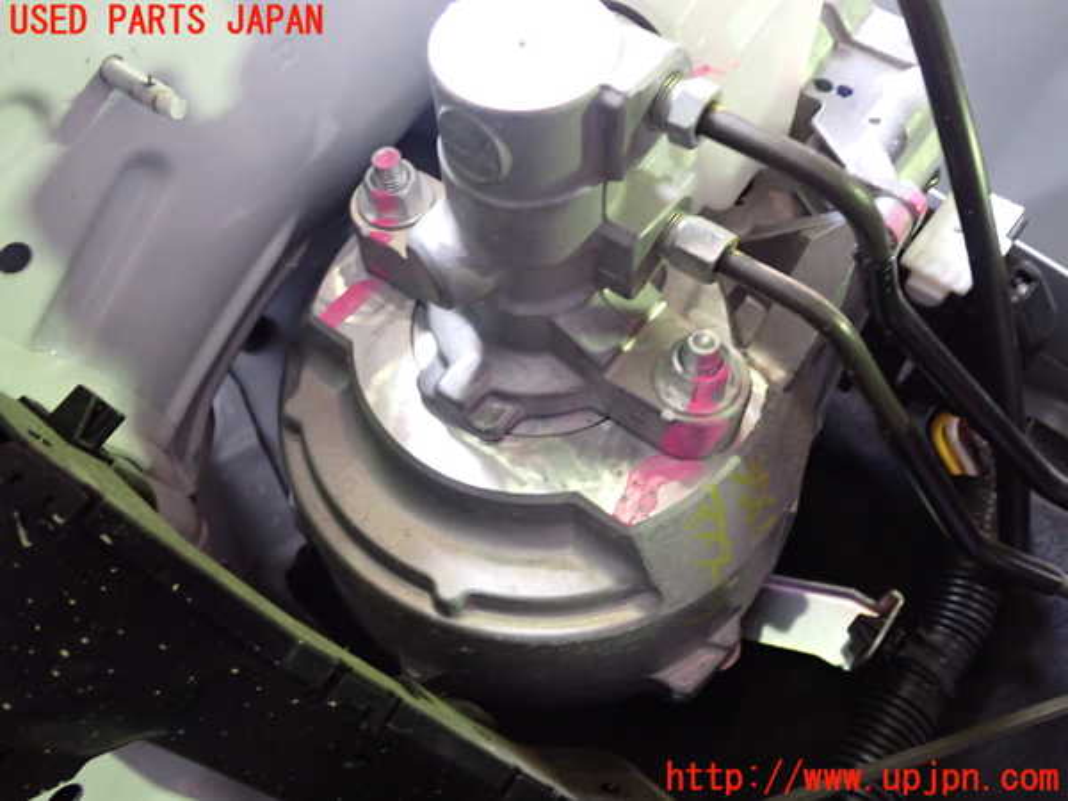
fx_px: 926
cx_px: 534
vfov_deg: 46.8
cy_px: 400
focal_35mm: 30
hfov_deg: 60.0
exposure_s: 1/30
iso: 640
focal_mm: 5.4
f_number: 2.3
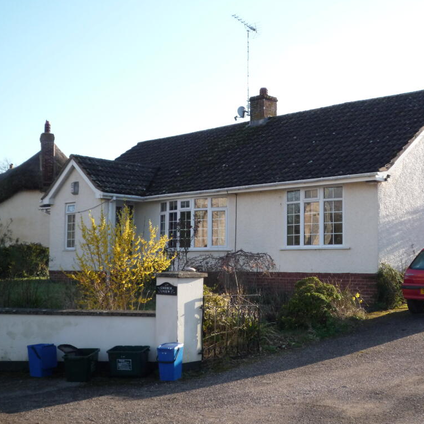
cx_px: 280
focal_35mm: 50
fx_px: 693
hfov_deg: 33.7
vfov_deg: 34.0
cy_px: 211
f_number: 4.1
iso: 200
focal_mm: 7.3
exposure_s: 1/500
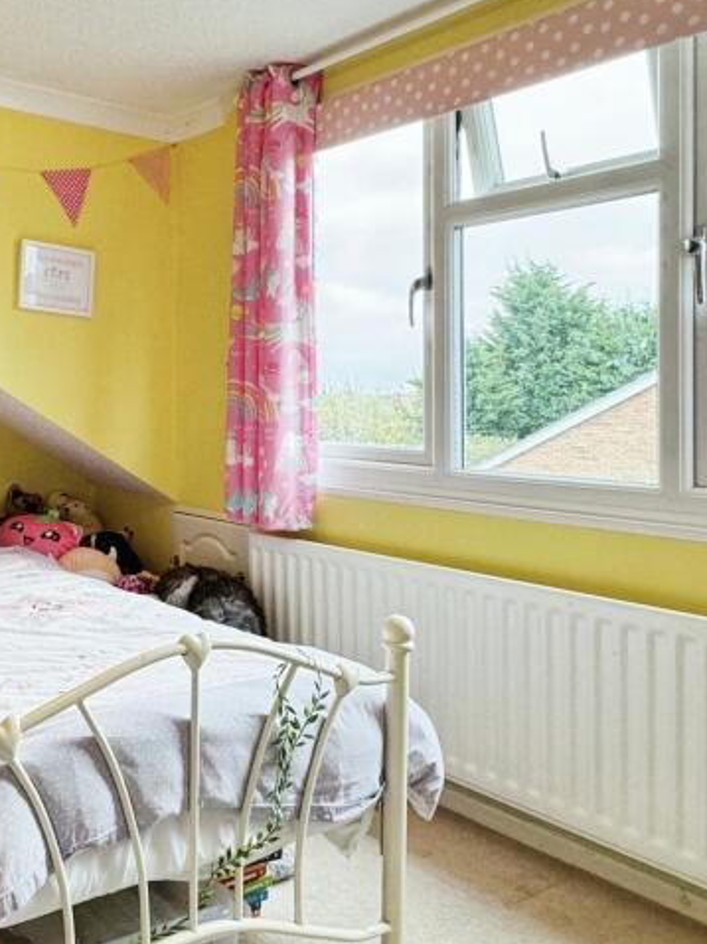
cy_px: 650
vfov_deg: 58.3
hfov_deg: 42.1
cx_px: 43
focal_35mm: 30
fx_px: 818
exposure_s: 1/50
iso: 200
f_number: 2.2
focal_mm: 2.22
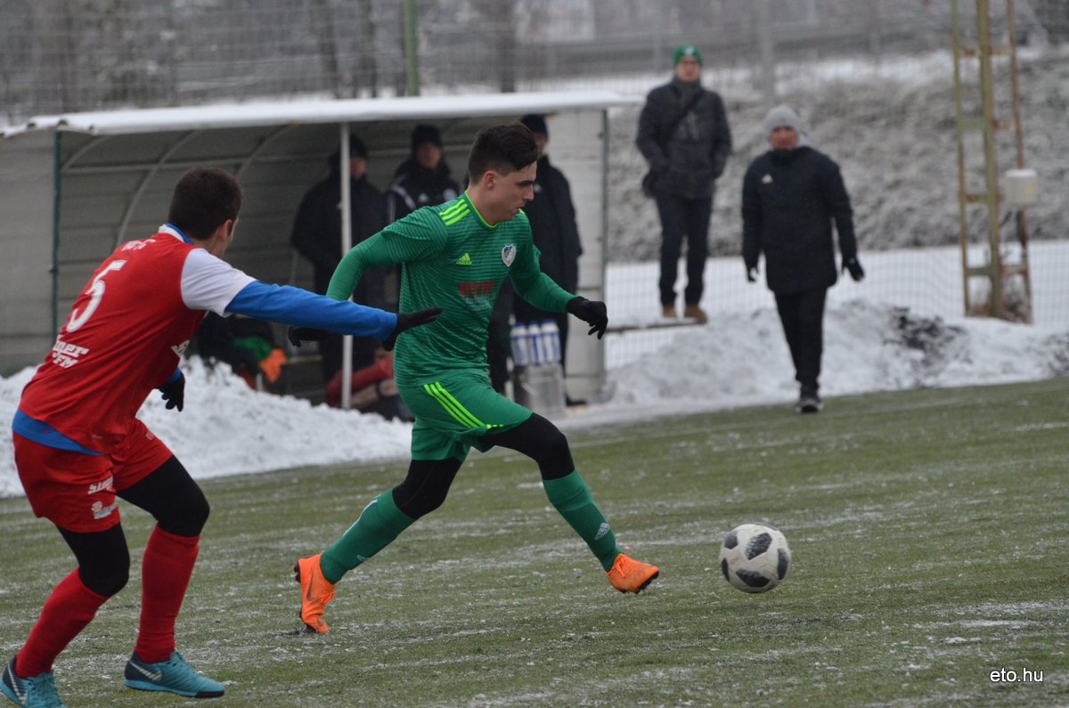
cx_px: 534
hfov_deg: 7.1
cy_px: 354
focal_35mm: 292
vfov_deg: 4.7
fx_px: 8668
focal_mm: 195
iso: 1250
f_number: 5.3
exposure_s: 1/1600
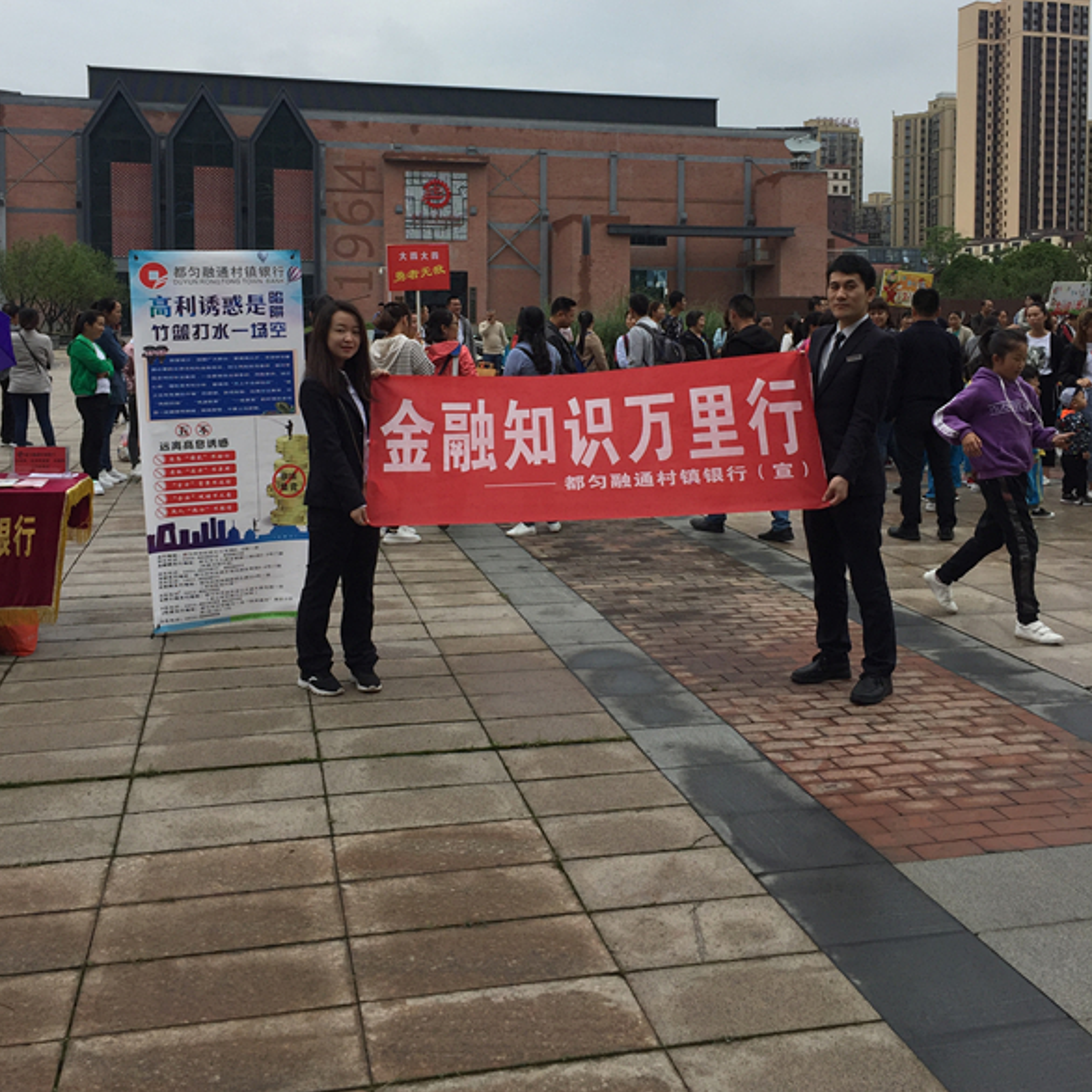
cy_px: 382
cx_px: 535
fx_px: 1249
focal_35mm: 35
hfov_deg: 47.2
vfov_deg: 46.6
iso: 32
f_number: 2.2
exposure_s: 1/1130
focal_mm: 4.15
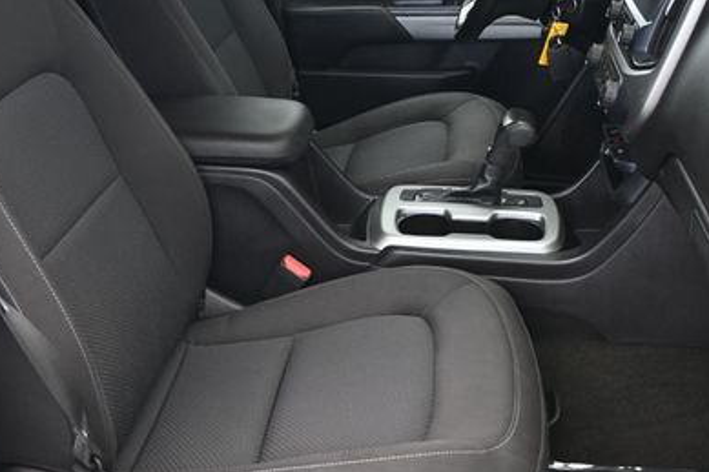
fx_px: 1020
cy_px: 124
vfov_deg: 25.8
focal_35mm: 52
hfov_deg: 38.3
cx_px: 323
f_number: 4
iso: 400
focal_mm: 21
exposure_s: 1/250
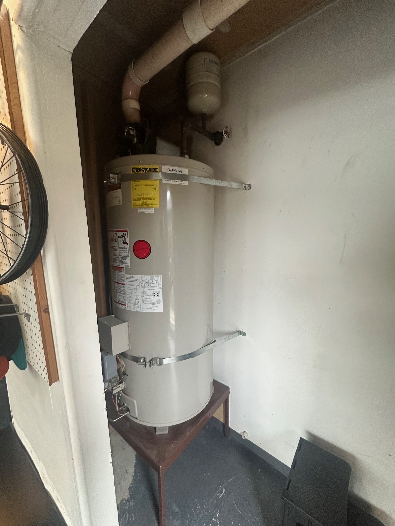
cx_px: 198
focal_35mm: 14
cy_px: 263
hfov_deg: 85.7
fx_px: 213
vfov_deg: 102.1
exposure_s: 1/99
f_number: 2.2
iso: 250
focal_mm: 2.22
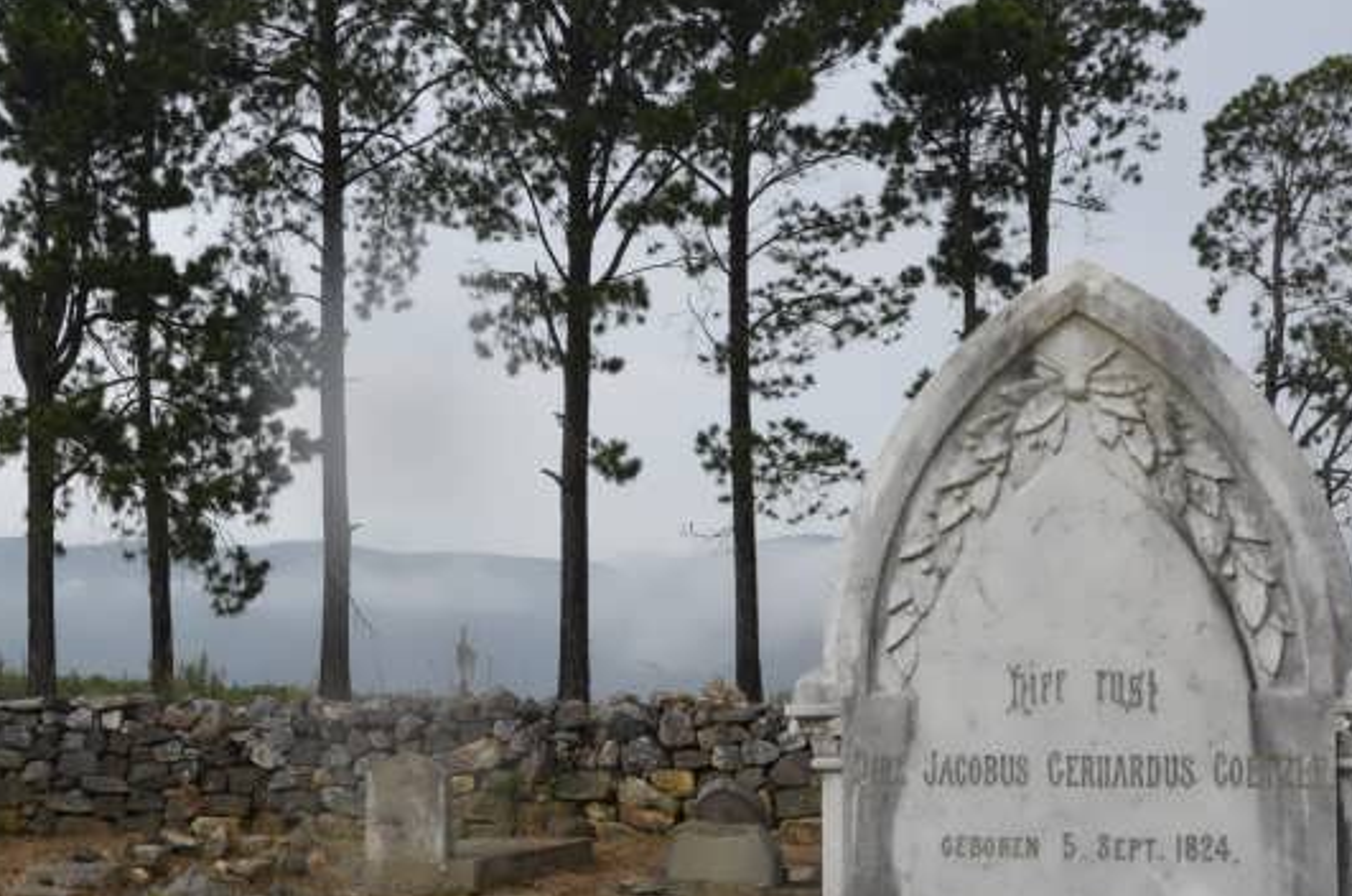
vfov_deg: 22.1
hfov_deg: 32.9
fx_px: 2287
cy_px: 592
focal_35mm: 61
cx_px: 575
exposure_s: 1/250
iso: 200
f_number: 8
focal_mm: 18
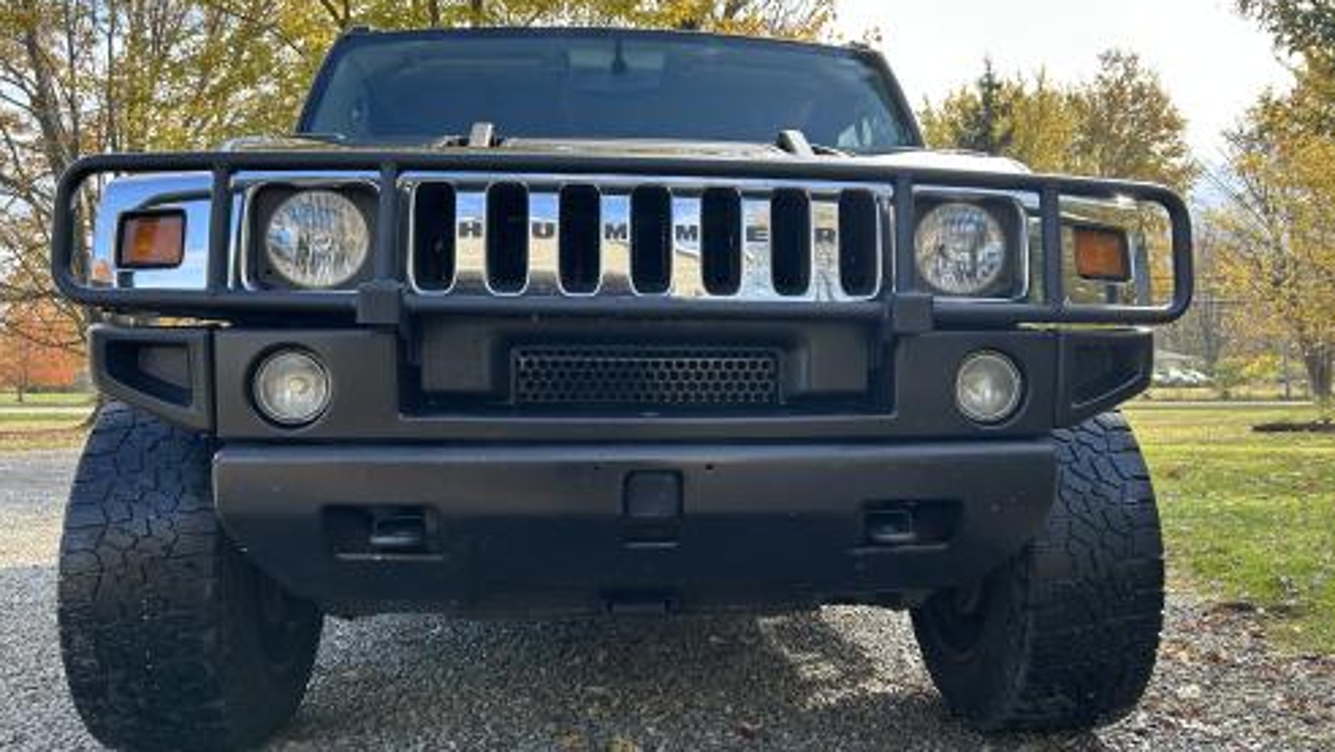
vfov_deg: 40.2
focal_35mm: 29
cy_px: 353
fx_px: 1027
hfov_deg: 66.1
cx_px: 670
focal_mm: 5.7
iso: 50
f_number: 1.5
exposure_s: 1/687
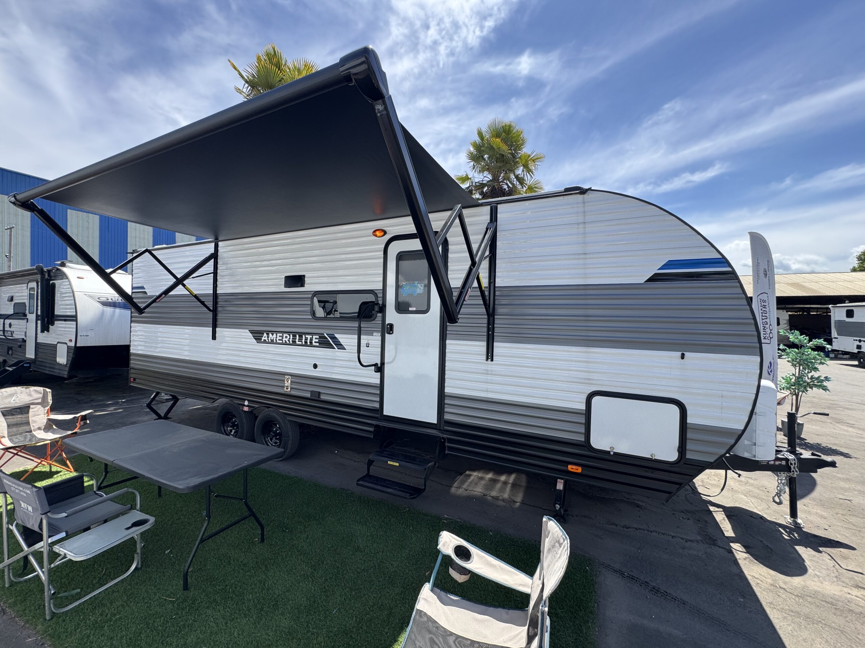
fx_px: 350
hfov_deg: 102.1
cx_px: 432
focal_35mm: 14
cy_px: 324
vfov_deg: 85.7
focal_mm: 2.22
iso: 40
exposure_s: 1/779
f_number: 2.2
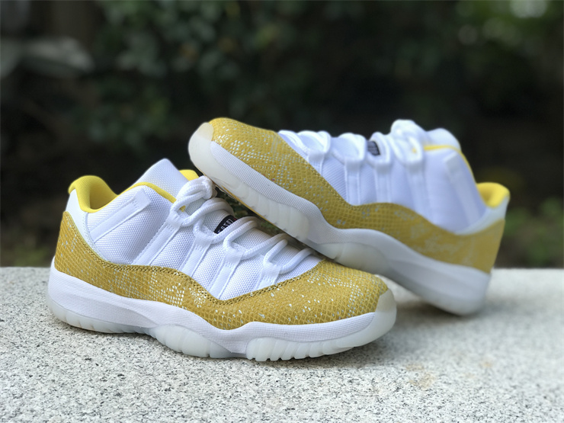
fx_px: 929
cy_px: 212
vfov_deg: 25.7
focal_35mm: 57
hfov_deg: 33.8
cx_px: 282
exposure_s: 1/109
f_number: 2.8
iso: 20
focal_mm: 6.6
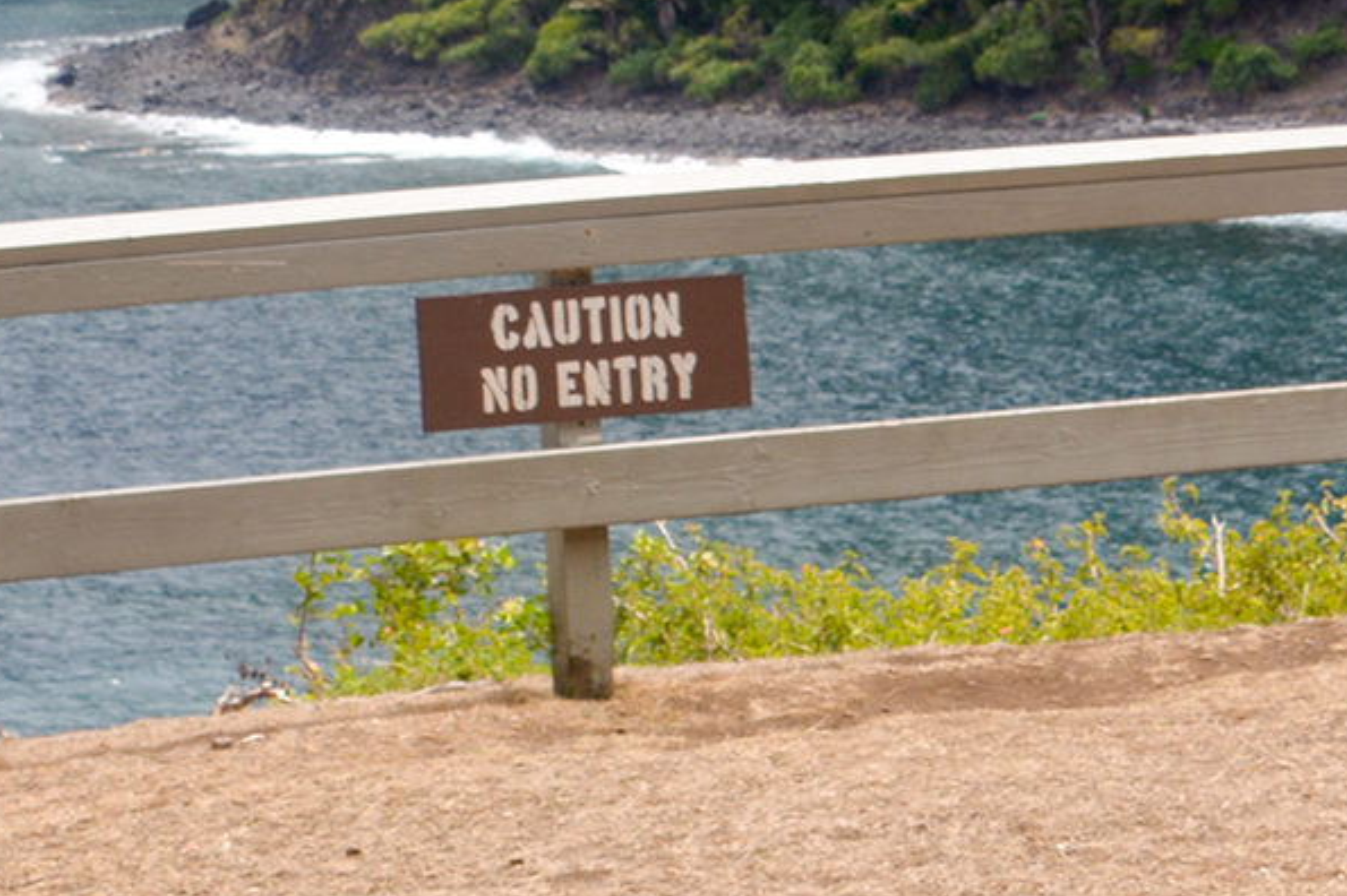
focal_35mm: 164
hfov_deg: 12.3
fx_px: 6133
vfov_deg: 8.1
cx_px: -100
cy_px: -637
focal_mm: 26
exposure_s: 1/200
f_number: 9
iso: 100
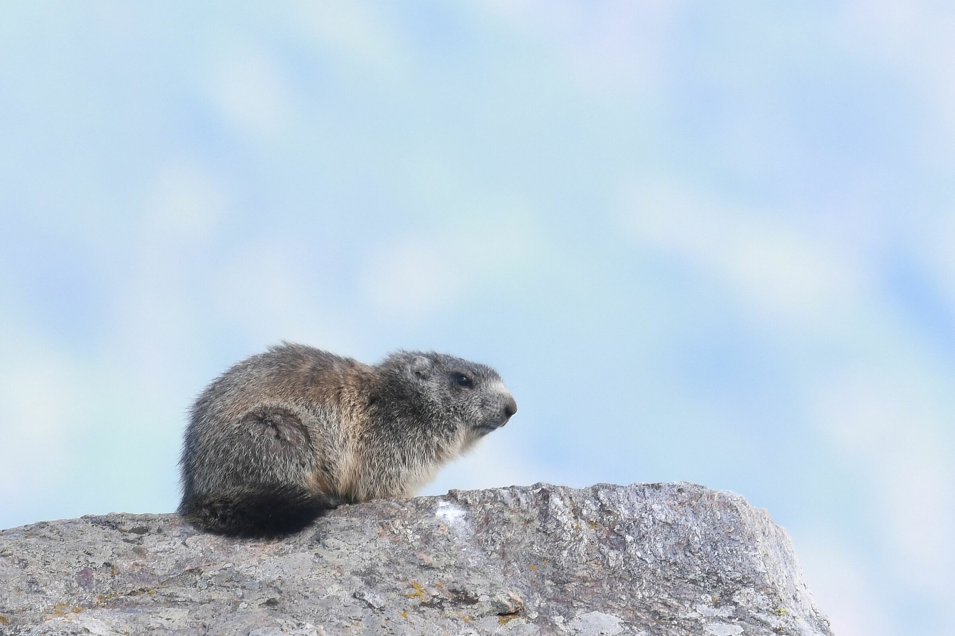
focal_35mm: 750
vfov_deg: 1.8
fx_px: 19887
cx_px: 478
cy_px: 318
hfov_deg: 2.8
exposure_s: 1/200
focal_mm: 500
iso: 400
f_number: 8
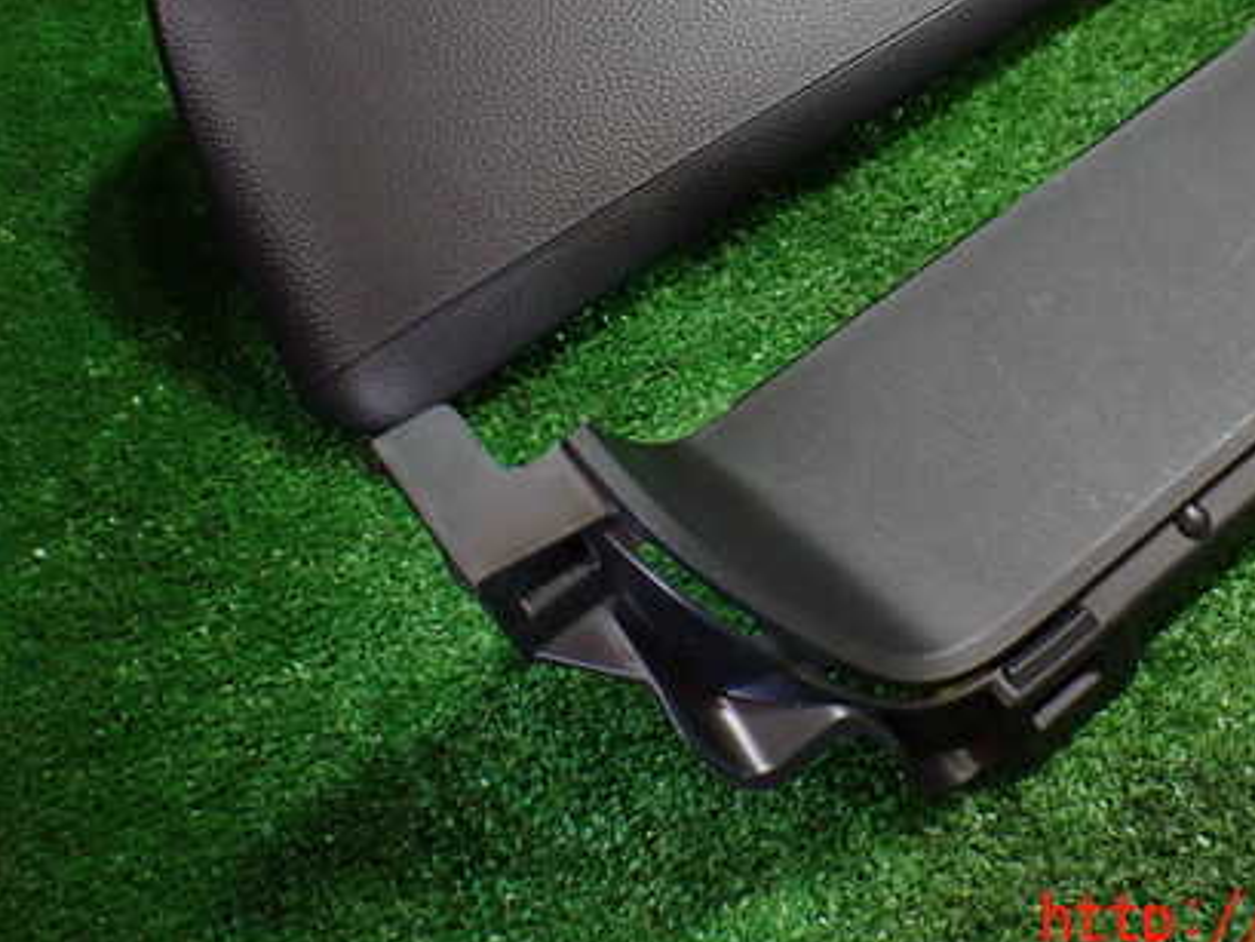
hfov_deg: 42.5
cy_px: 270
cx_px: 813
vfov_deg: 32.4
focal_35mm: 44
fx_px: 1596
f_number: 2.3
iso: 800
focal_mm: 5.4
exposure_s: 1/100
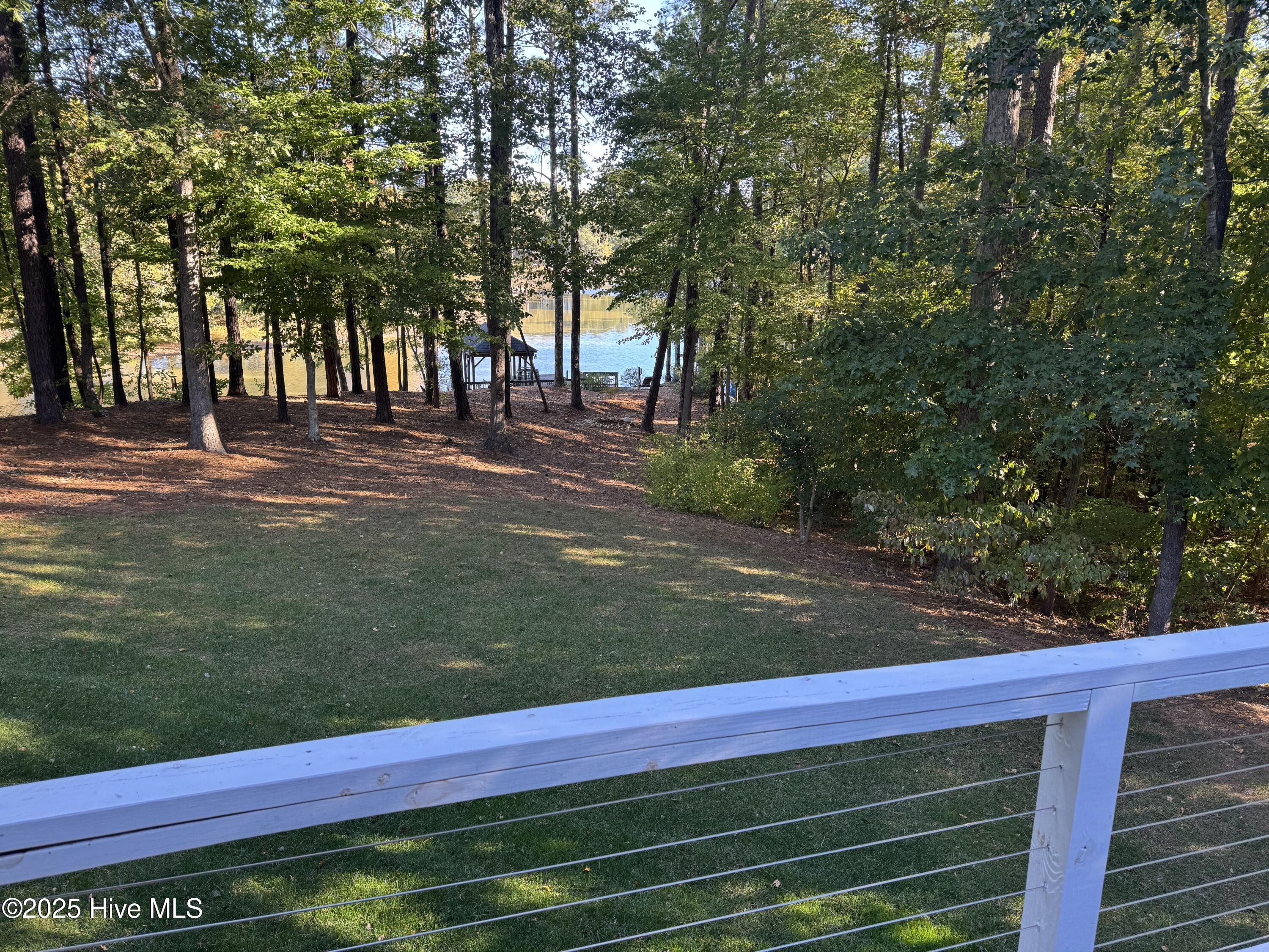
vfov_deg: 56.8
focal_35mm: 24
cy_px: 476
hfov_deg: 71.6
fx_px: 880
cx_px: 634
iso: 80
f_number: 1.78
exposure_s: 1/121
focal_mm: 6.76
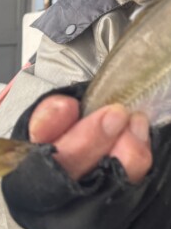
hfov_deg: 13.3
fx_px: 694
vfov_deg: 17.3
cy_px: -93
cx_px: 248
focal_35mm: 105
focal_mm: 6.76
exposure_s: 1/121
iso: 64
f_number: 1.78
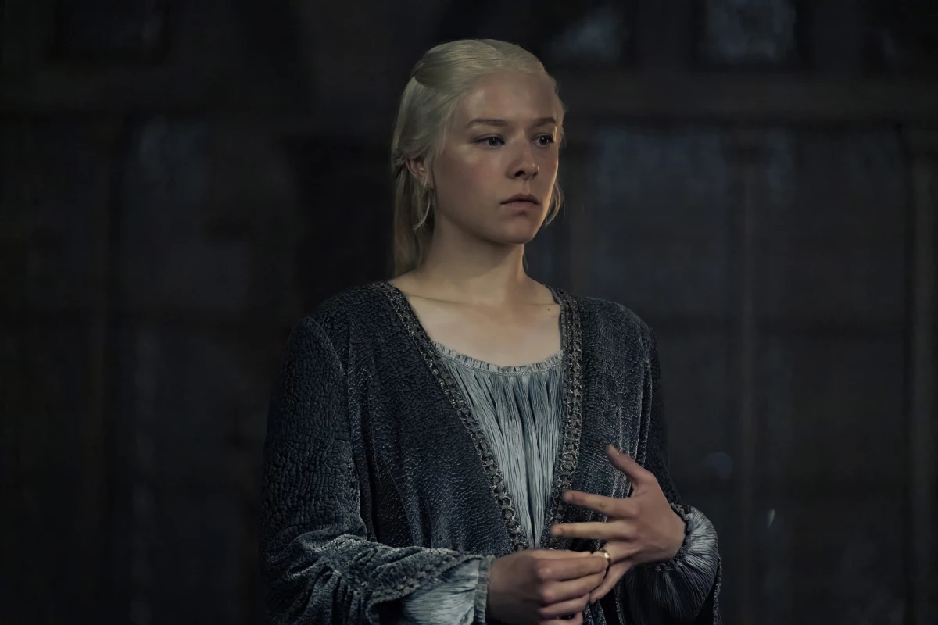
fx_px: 3361
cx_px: 469
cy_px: 312
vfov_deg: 10.6
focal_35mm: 129
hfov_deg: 15.9
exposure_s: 1/500
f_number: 2.8
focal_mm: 129
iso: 8000
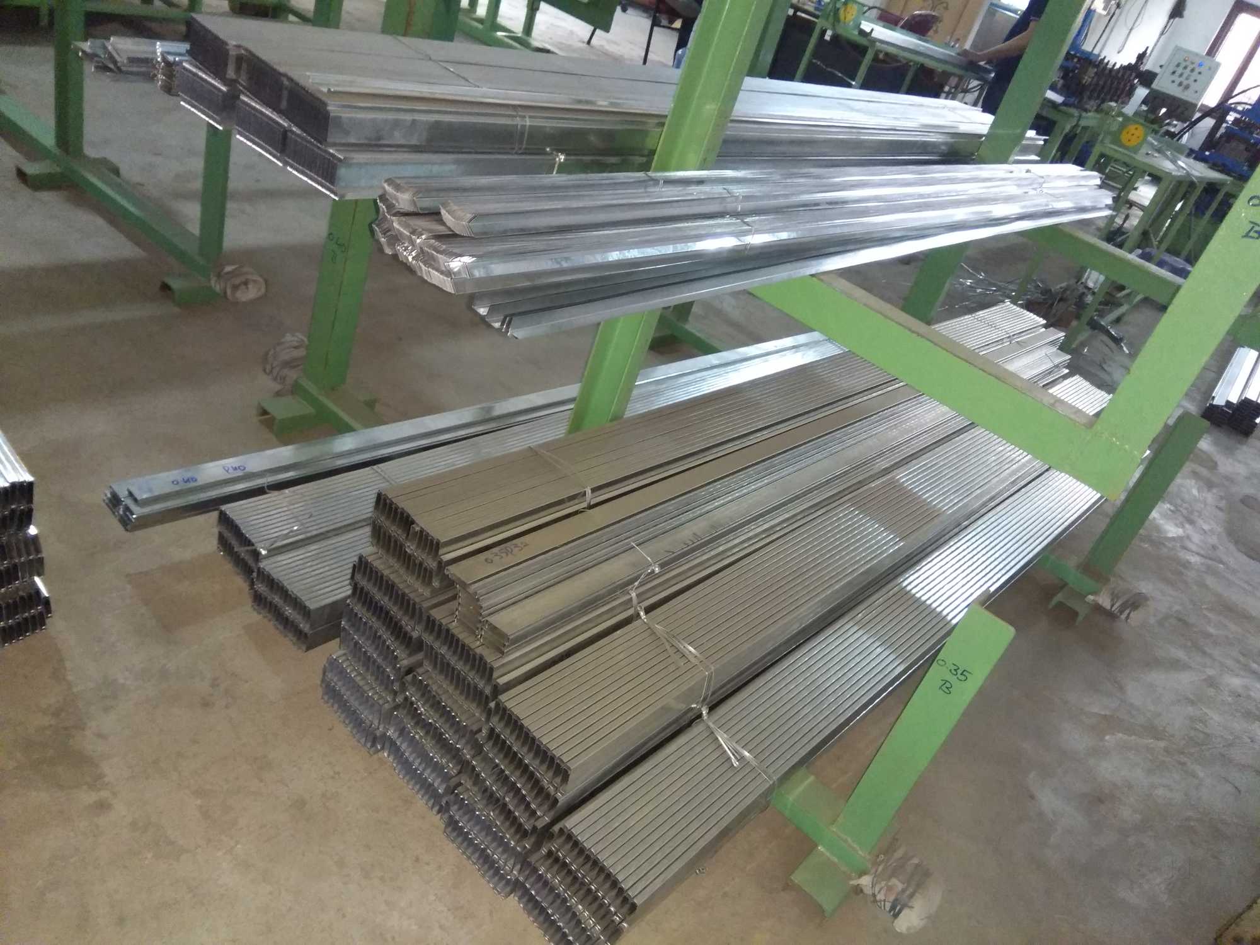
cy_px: 472
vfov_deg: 63.4
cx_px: 630
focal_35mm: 21
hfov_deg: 79.0
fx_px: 764
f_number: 2
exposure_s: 1/14
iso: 1000
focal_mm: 3.57
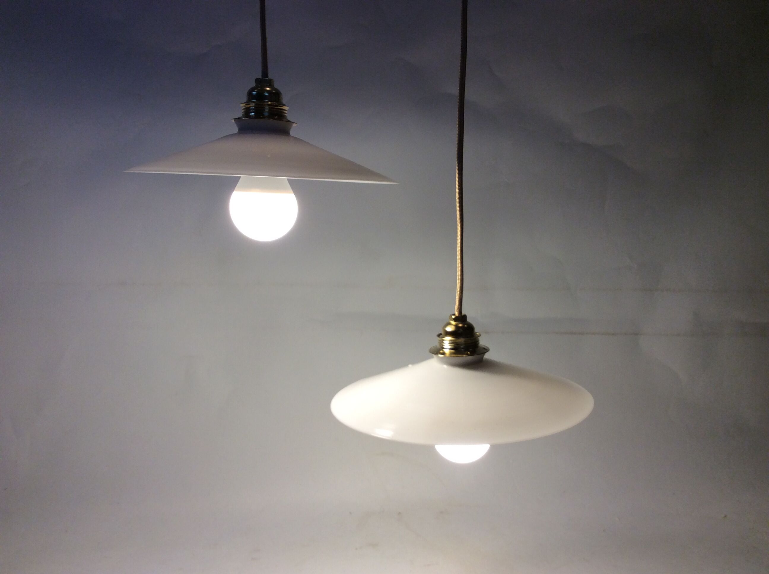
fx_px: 710
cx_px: 384
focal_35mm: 32
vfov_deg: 44.1
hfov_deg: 56.9
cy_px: 287
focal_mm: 3.3
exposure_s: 1/100
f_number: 2.4
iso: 40
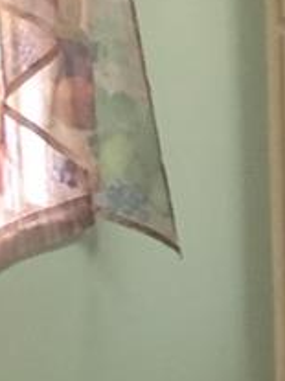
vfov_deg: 11.7
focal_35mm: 168
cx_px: 469
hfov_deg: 8.6
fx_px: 1846
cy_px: 296
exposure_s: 1/30
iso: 160
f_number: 2.2
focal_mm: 4.15
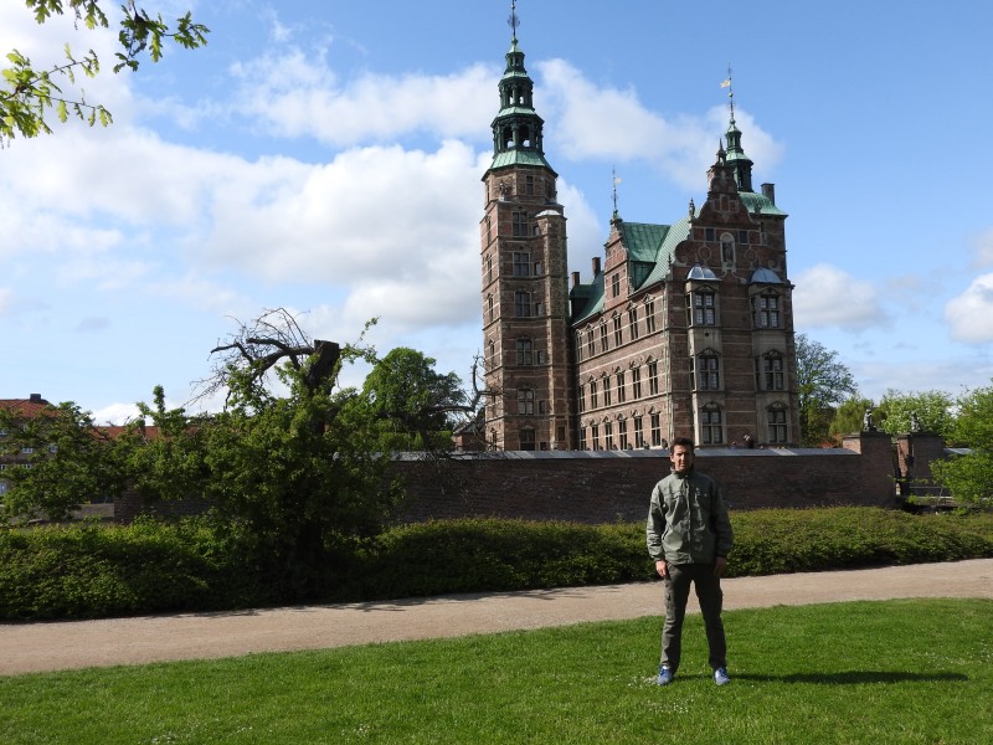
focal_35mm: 30
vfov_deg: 46.8
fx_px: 861
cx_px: 496
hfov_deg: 60.0
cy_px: 372
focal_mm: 5.4
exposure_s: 1/1600
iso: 100
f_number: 3.5
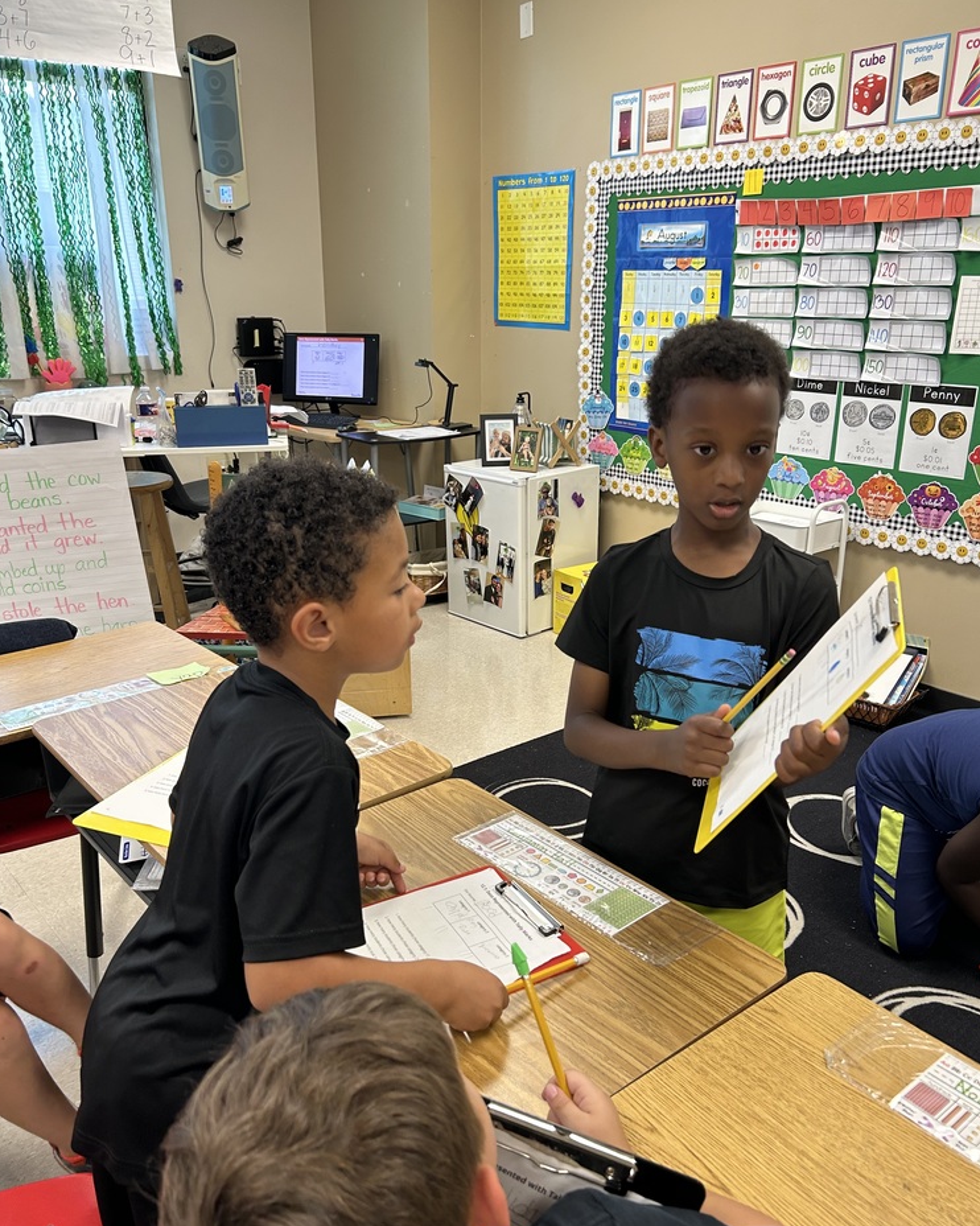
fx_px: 1015
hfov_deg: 51.5
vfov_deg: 62.2
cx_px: 486
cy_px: 650
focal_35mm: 28
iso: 100
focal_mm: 5.7
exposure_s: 1/60
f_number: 1.5
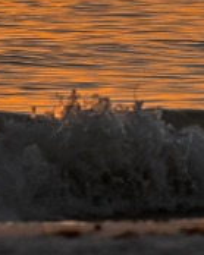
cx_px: -172
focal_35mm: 922
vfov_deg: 2.1
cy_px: -23
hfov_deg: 1.7
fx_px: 6964
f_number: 6.3
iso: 200
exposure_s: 1/1250
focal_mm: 135
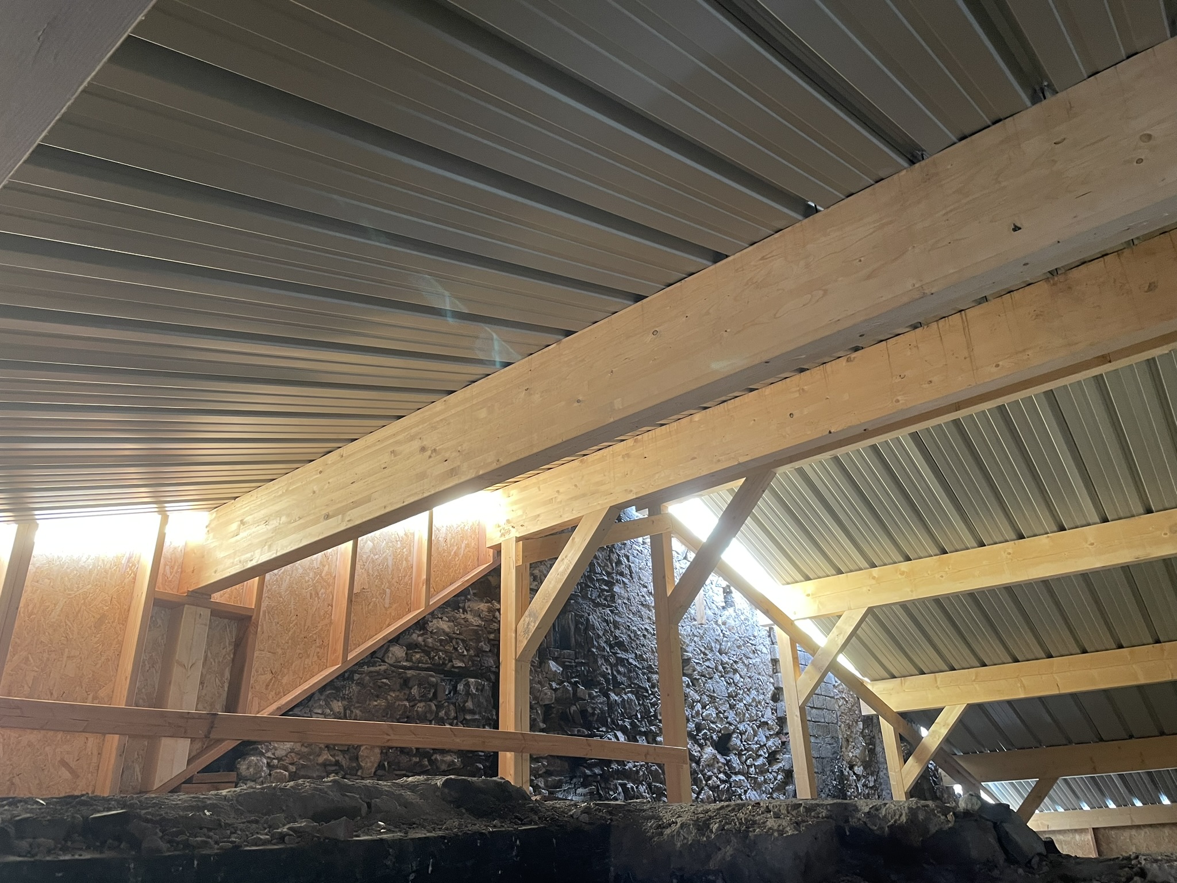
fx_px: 884
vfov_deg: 53.1
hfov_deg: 67.3
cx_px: 588
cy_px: 442
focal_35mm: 26
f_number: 1.6
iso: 160
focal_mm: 4.2
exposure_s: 1/60
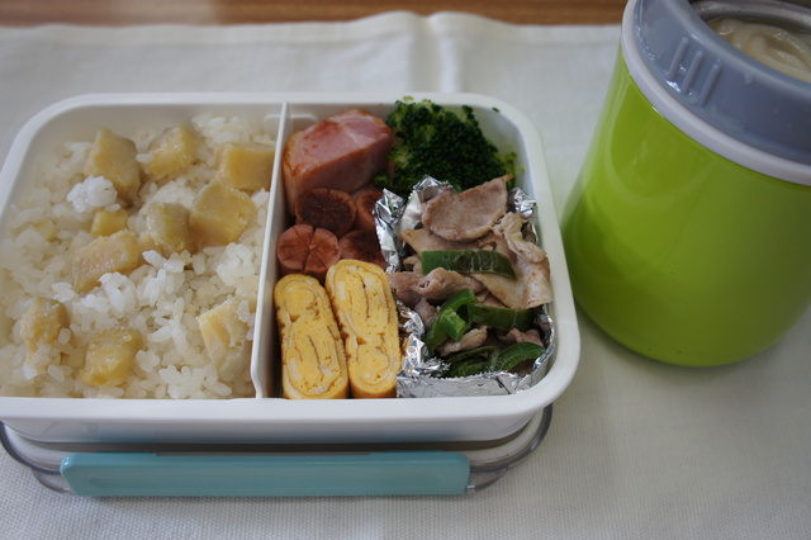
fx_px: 675
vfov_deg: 43.6
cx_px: 406
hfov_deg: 62.0
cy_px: 270
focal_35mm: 30
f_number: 5.6
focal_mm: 20
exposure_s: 1/60
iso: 200
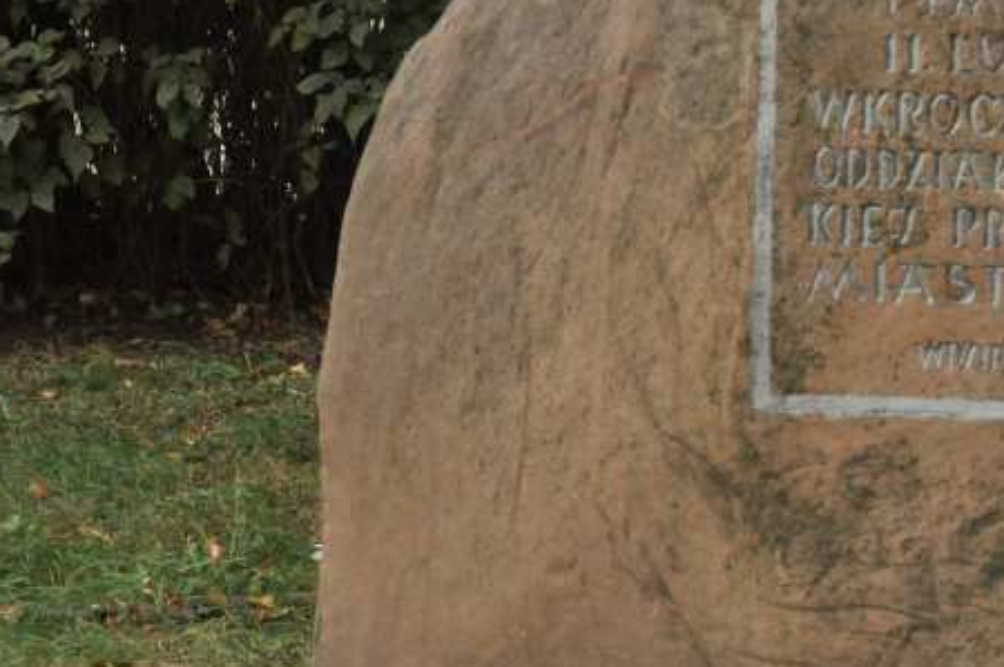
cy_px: 292
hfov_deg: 17.1
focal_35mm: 116
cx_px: 1118
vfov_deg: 11.8
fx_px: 3232
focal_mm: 34
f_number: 4.2
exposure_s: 1/2500
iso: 1250
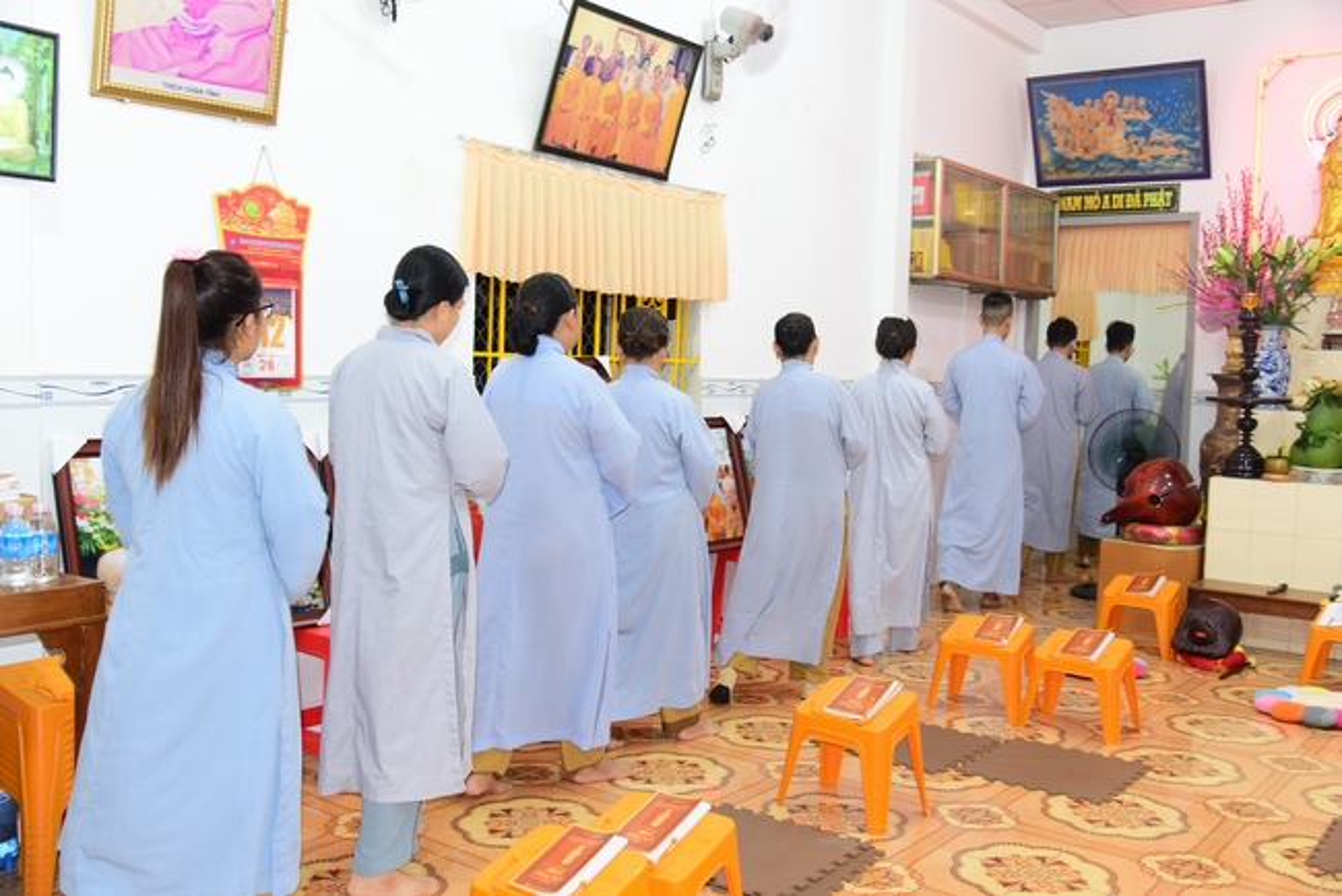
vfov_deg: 38.9
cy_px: 448
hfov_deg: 55.8
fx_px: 1268
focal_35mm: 34
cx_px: 671
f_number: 4.5
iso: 1000
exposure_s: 1/40
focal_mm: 34
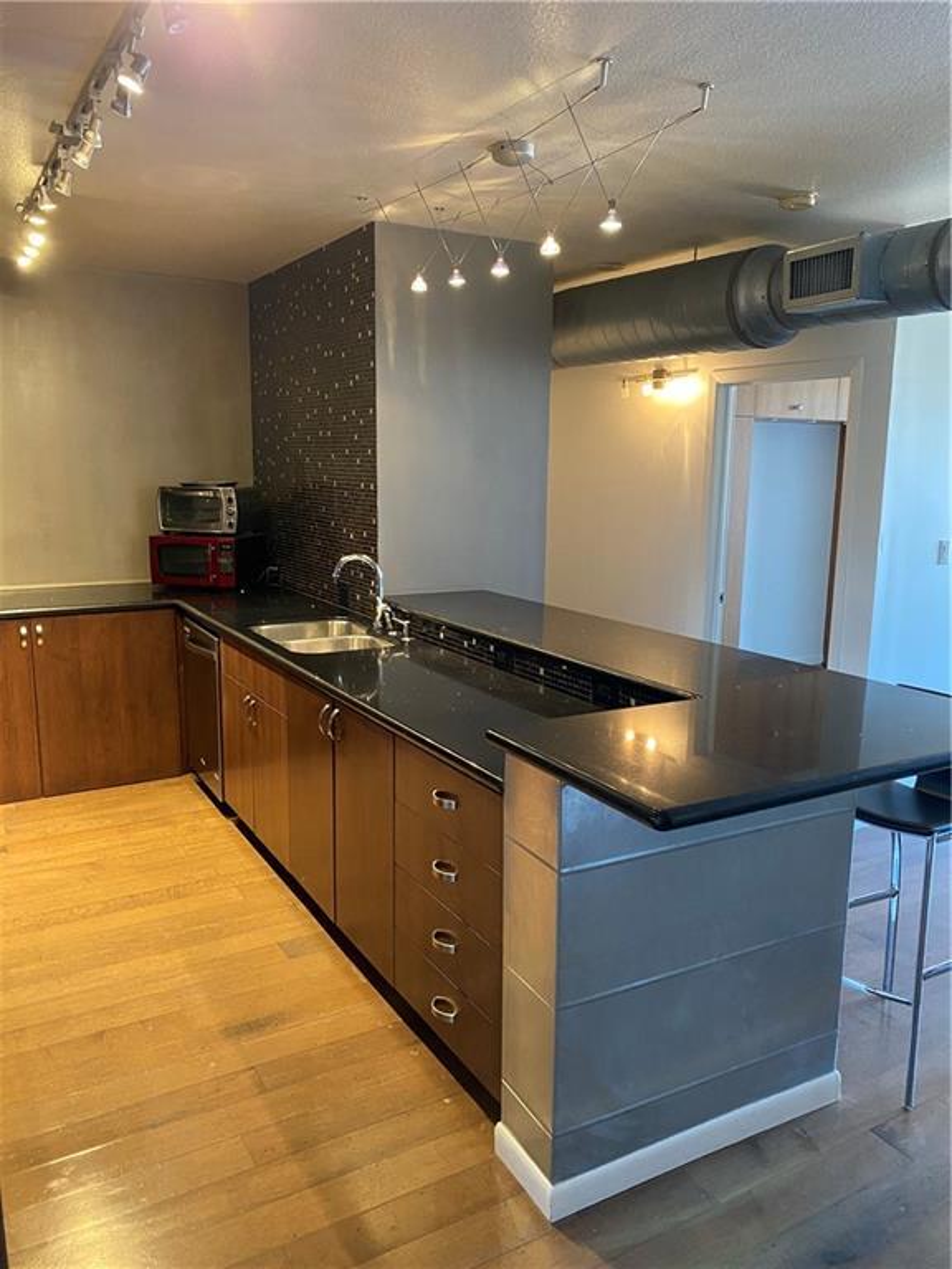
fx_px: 953
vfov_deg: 67.3
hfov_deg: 53.1
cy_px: 634
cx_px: 476
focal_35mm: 26
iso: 320
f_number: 1.8
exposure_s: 1/60
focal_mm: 4.25
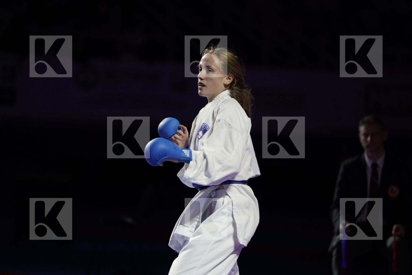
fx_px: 1957
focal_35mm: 171
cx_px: 206
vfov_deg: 8.0
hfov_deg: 12.0
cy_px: 138
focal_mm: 171
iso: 1250
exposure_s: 1/1000
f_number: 2.8
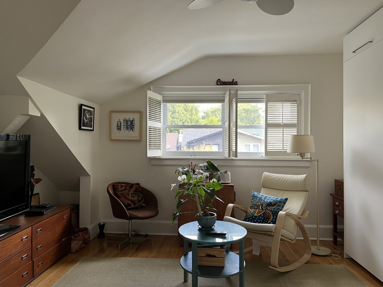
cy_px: 144
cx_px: 192
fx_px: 288
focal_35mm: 26
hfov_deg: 67.3
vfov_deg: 53.1
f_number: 1.6
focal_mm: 5.1
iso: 80
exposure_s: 1/60
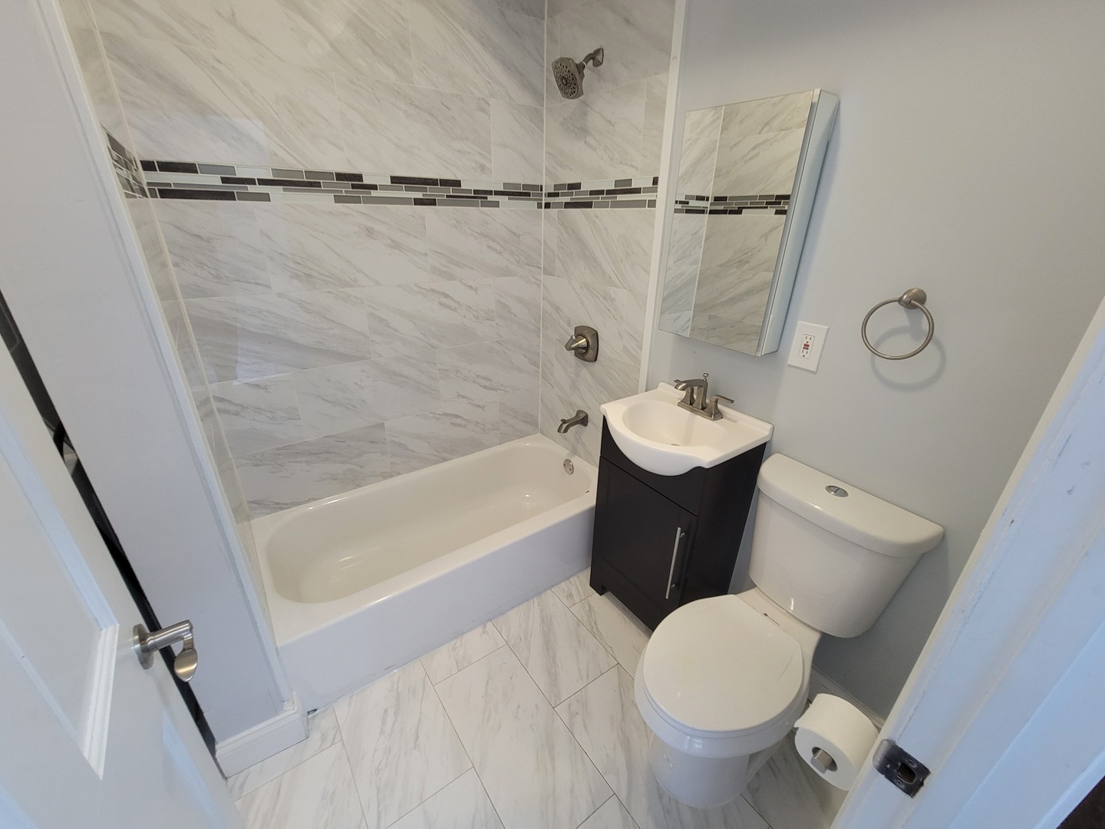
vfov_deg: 89.9
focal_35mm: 13
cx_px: 552
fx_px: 415
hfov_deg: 106.2
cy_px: 414
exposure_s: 1/30
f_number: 2.2
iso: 320
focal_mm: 2.2
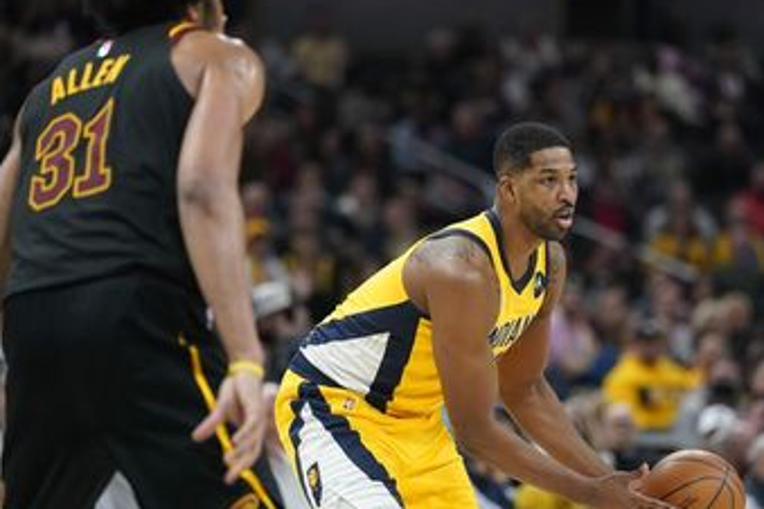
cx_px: 415
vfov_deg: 5.8
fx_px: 5008
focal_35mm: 236
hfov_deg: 8.7
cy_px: 271
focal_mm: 200
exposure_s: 1/1600
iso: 4000
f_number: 3.2
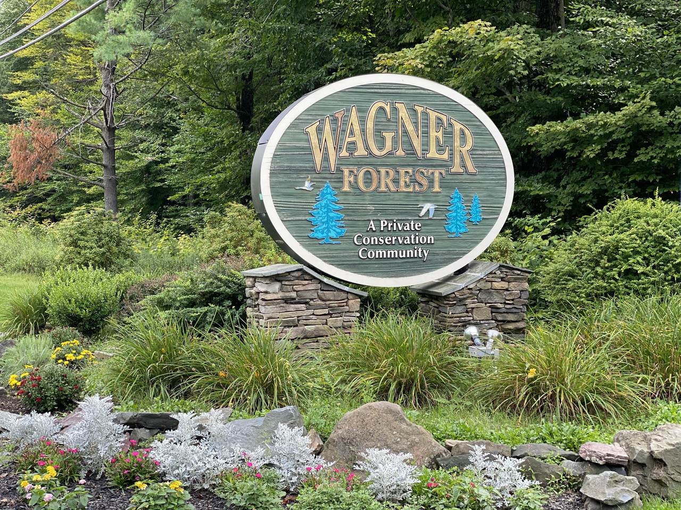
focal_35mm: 52
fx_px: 1023
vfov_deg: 28.0
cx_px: 340
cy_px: 255
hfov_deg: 36.8
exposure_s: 1/164
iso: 20
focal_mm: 6
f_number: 2
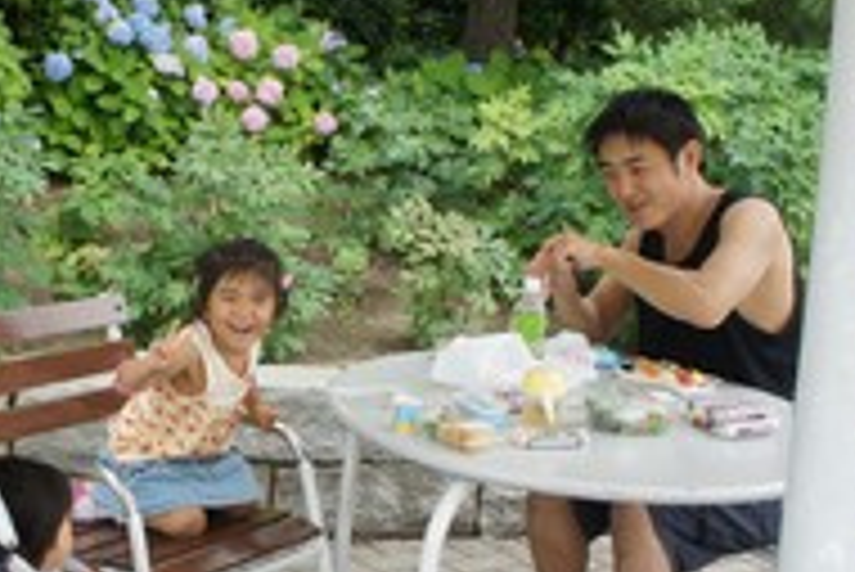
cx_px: 171
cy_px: 248
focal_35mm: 63
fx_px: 1497
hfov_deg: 31.1
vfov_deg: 21.6
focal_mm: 20
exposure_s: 1/100
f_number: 7.1
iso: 200
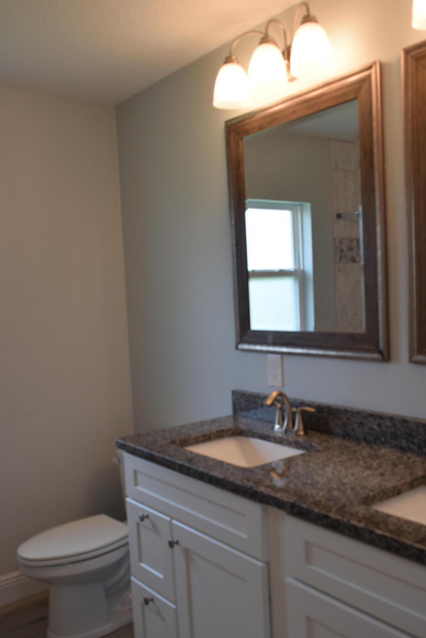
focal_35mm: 33
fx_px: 586
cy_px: 340
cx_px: 238
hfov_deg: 39.9
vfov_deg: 57.2
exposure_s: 1/125
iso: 400
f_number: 5.6
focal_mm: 18
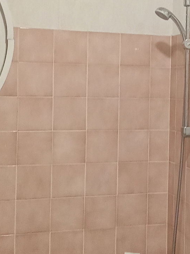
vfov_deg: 23.5
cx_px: 177
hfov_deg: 17.5
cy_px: 96
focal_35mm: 83
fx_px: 607
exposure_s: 1/33.3
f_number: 2
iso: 320
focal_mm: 2.87
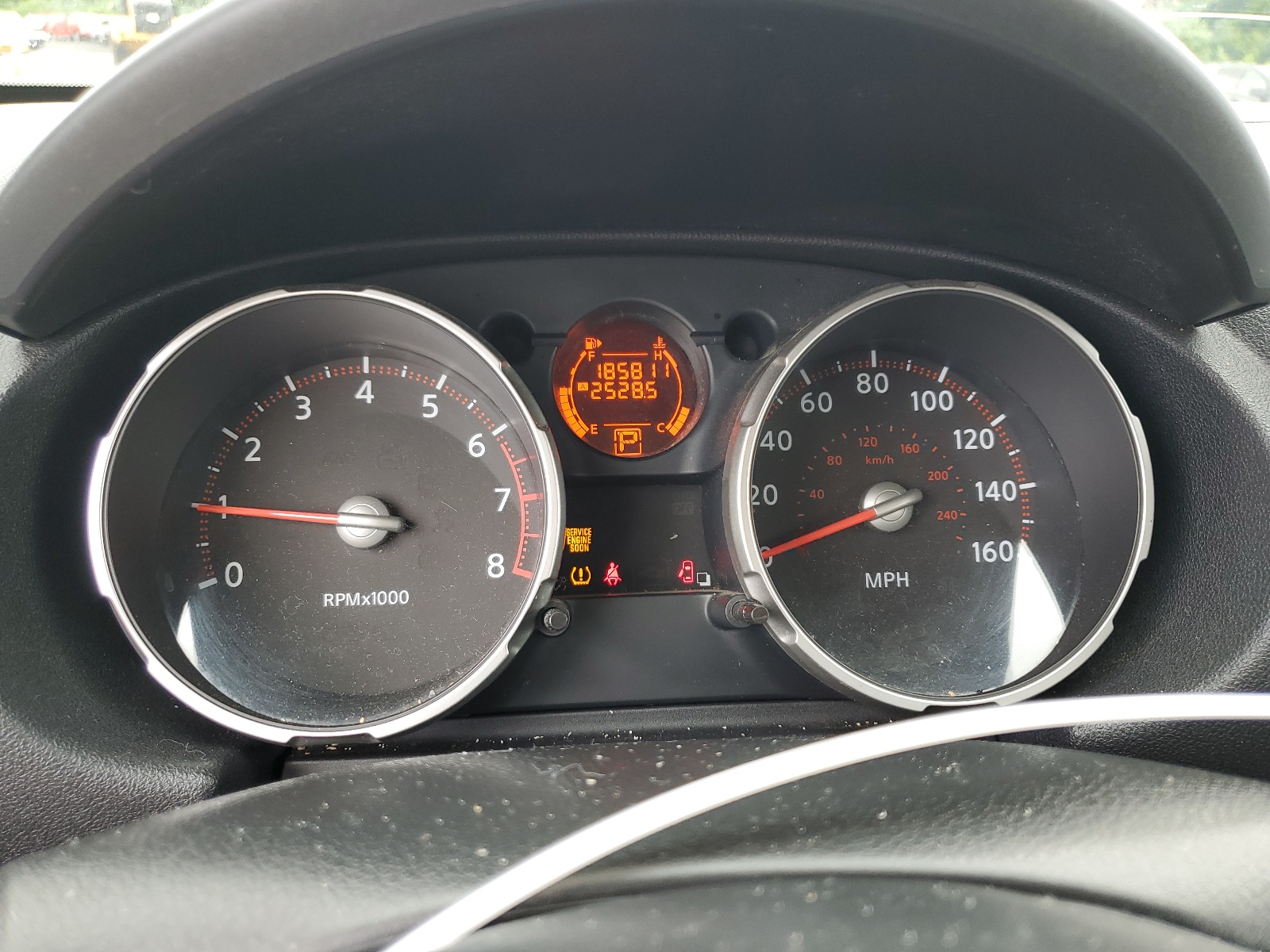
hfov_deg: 67.3
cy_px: 476
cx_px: 635
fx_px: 954
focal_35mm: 26
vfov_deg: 53.1
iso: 55
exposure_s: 1/120
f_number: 1.5
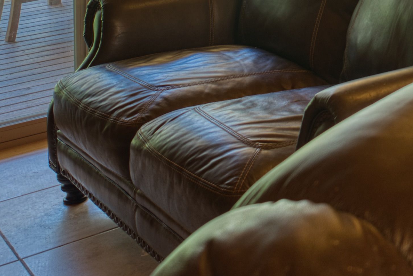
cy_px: -244
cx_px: 691
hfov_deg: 20.6
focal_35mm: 77
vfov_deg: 15.0
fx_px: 883
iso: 50
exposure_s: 1/10
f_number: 4
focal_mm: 14
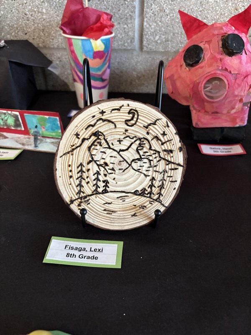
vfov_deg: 67.3
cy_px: 168
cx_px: 126
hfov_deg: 53.1
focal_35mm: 26
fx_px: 251
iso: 500
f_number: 1.6
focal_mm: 5.96
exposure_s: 1/40
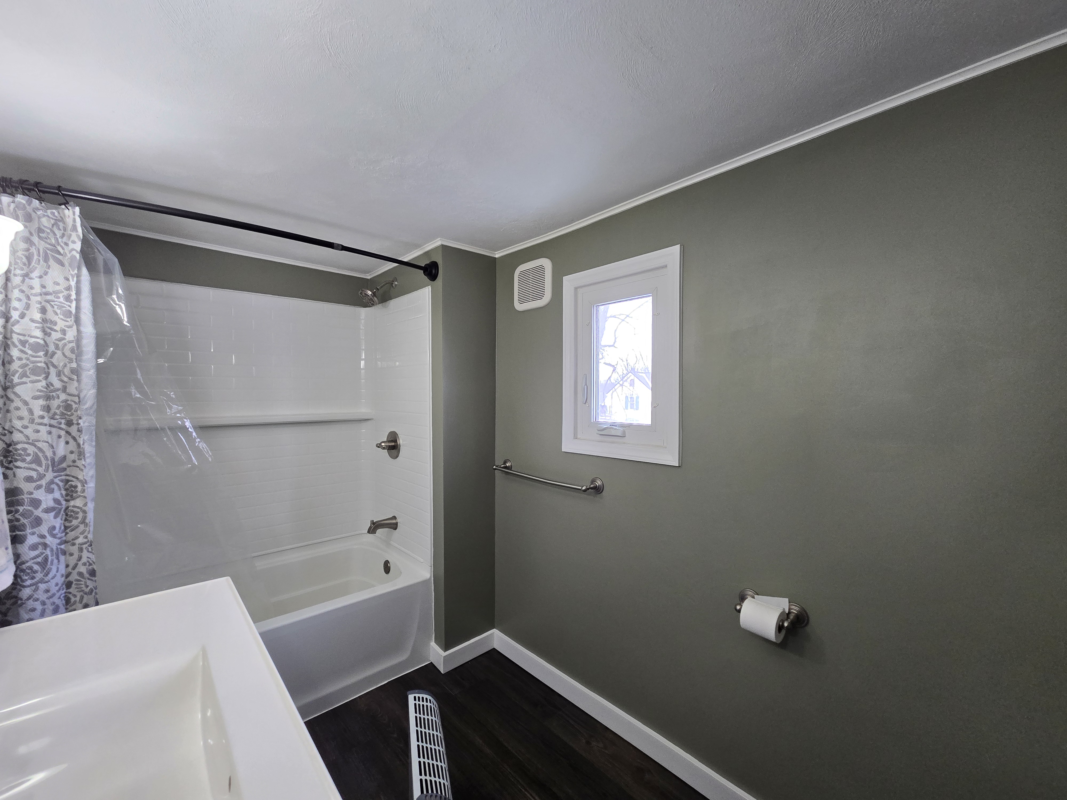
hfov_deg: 106.2
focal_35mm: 13
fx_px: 401
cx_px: 534
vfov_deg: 89.9
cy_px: 400
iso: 200
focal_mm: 2.2
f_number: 2.2
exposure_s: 1/60
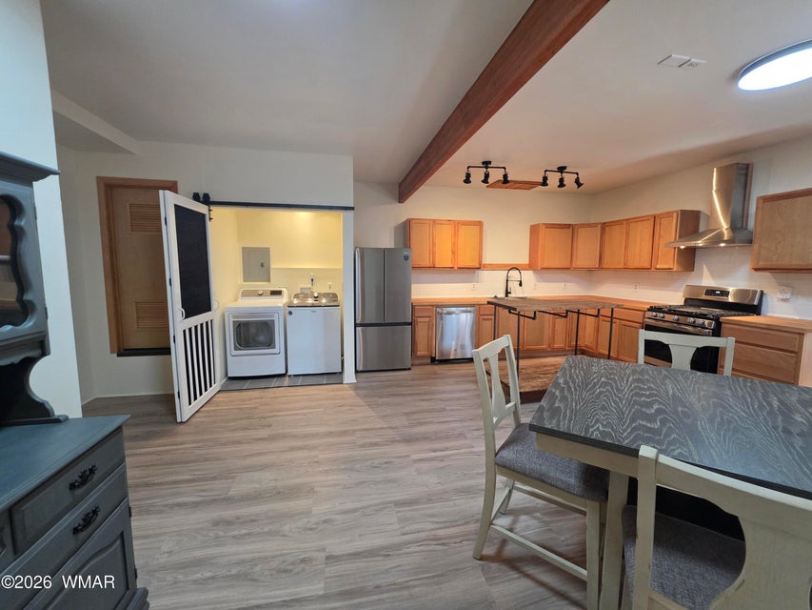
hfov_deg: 106.2
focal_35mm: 13
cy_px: 305
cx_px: 406
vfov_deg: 89.9
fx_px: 305
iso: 200
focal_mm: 2.2
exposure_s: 1/120
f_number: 1.9
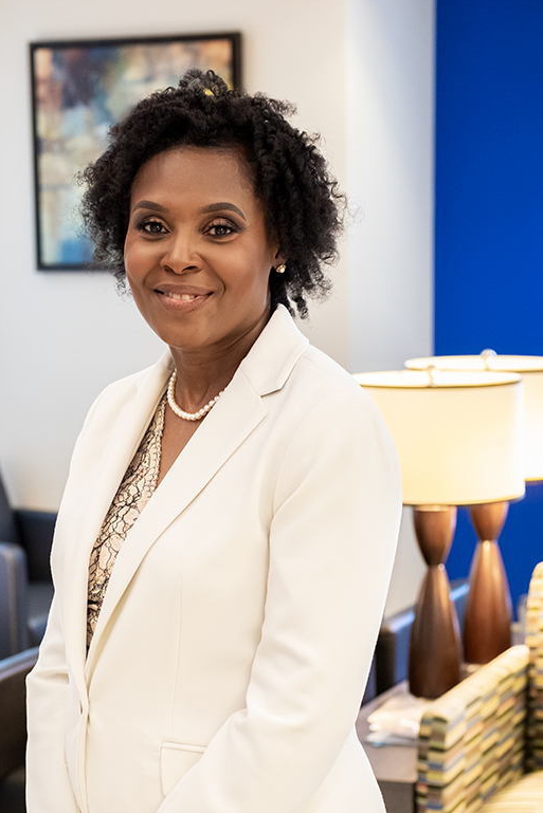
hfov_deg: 14.0
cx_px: 191
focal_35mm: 98
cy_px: 529
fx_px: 2216
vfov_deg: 20.8
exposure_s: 1/60
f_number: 3.6
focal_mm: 50
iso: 1600
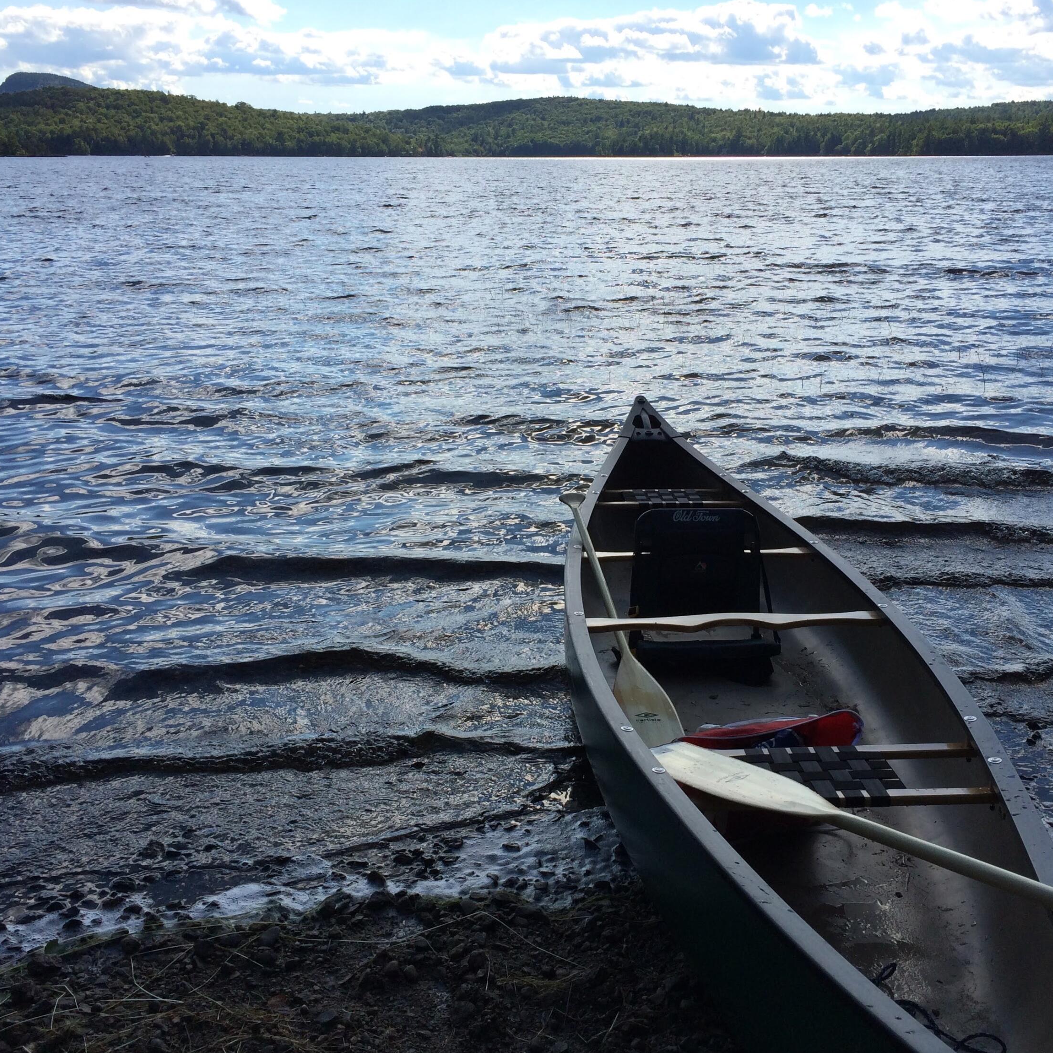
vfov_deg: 46.0
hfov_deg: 46.0
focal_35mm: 36
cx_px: 589
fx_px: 1239
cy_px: 535
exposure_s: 1/2160
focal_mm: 4.12
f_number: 2.2
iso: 32
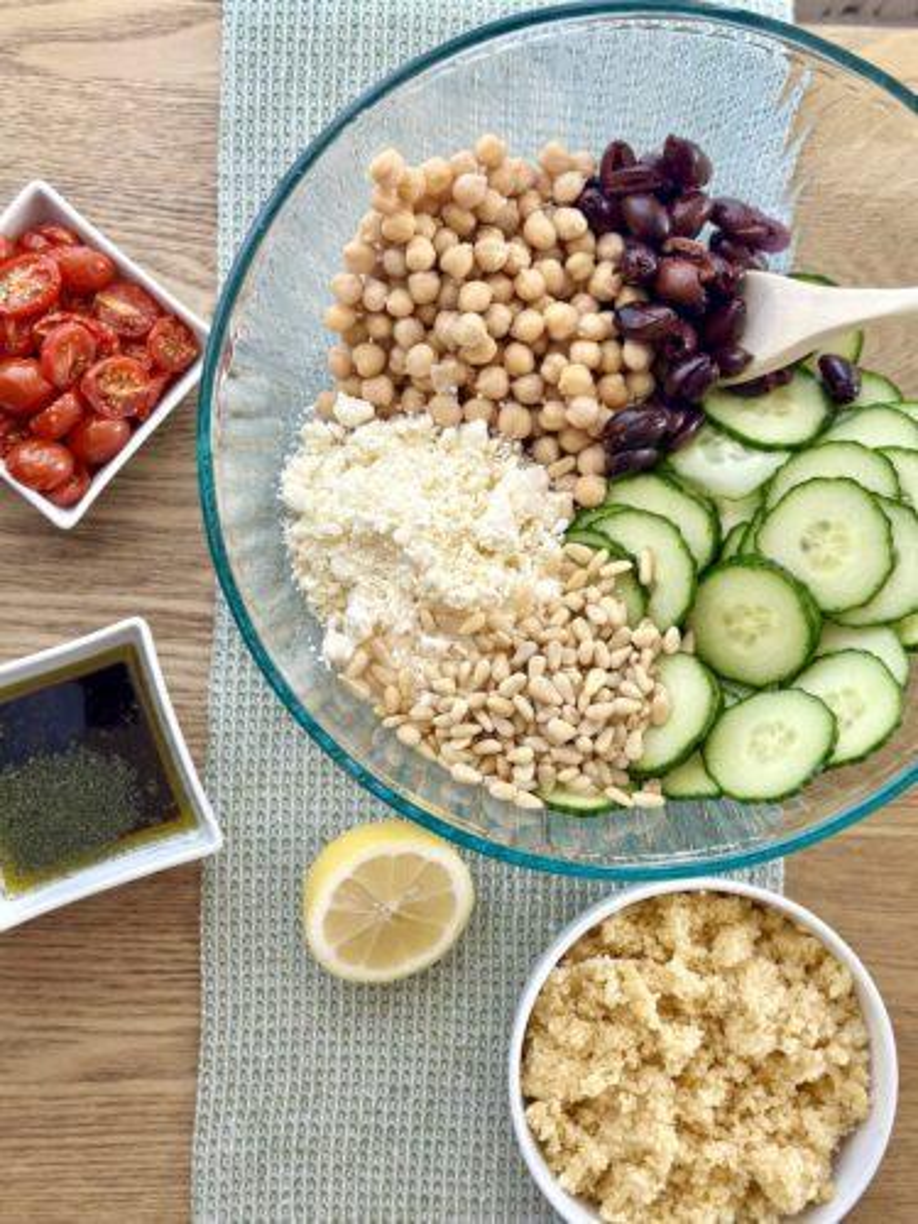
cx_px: 459
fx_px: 1697
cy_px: 612
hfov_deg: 30.3
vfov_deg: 39.7
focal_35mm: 48
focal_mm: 6.86
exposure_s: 1/120
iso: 125
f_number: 1.78
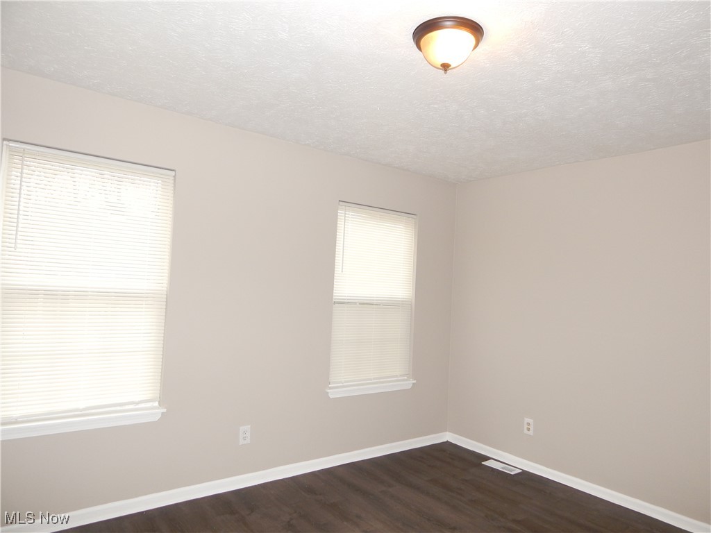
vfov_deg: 58.9
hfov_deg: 73.9
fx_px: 472
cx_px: 356
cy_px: 266
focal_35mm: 23
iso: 200
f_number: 3
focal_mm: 4
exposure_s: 1/30
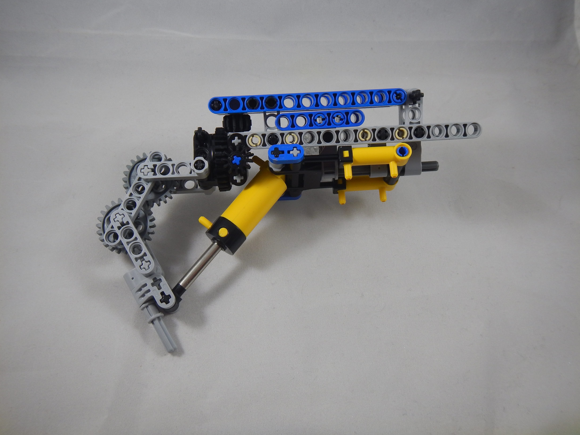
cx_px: 288
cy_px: 211
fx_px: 586
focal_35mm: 35
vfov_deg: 40.7
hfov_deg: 52.6
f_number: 3.9
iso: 125
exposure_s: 1/60
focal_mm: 5.9
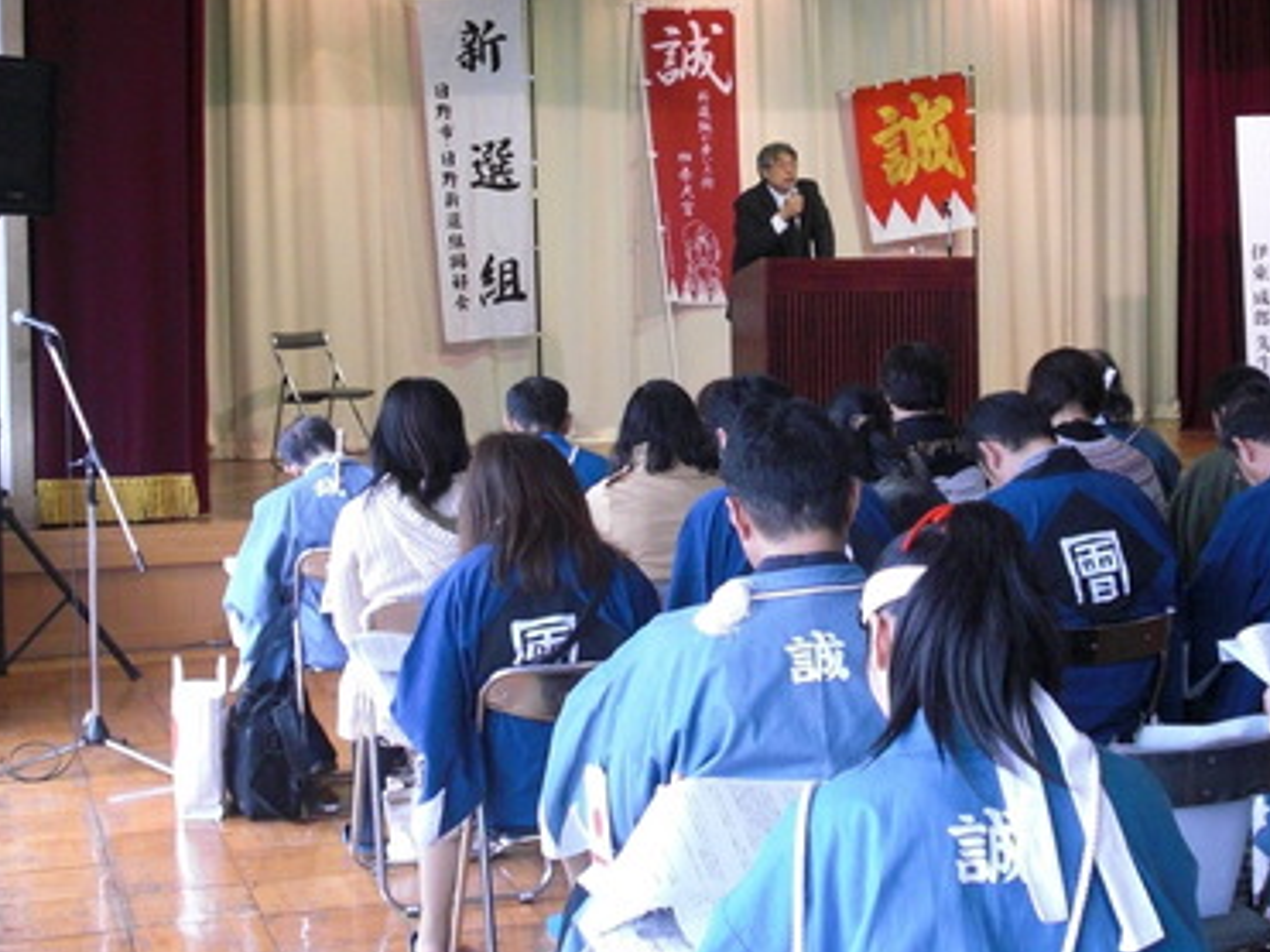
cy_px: 361
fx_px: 2127
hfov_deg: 33.1
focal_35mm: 58
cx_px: 787
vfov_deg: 25.1
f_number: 3.1
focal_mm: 7.6
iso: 400
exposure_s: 1/80
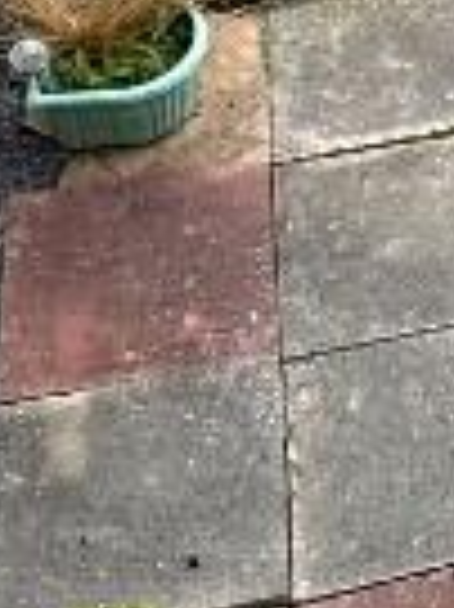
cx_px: 975
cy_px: -225
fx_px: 1857
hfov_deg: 12.0
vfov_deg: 17.2
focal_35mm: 106
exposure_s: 1/310
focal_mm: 2.22
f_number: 2.2
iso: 40
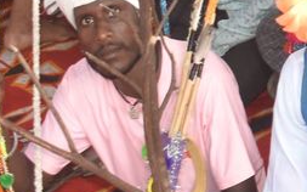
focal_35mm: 181
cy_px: -44
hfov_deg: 10.5
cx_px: 637
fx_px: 1518
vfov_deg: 7.2
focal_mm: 25
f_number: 5
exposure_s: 1/80
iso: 400
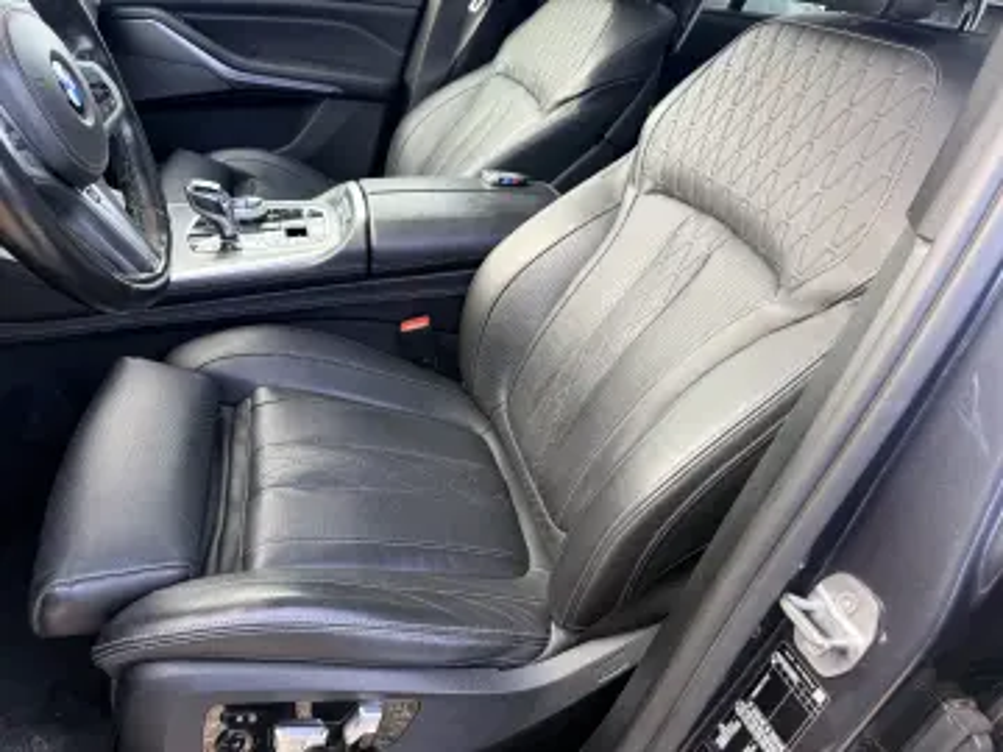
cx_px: 502
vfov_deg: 56.8
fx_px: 695
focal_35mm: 24
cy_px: 376
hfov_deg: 71.6
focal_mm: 6.76
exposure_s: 1/121
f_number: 1.78
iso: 100
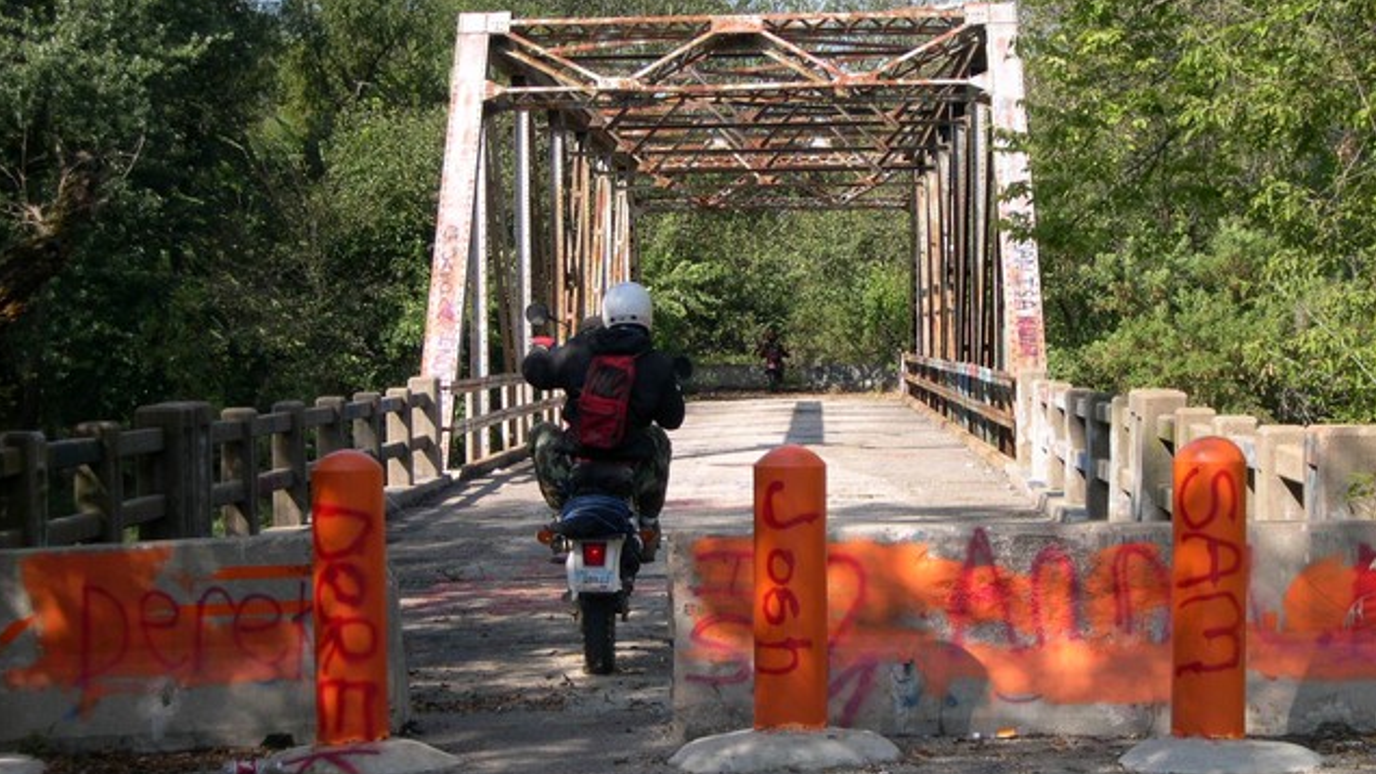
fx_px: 2882
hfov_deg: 26.9
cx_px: 685
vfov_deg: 15.3
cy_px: 392
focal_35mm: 79
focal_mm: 15.3
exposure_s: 1/355
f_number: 3.8
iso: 100
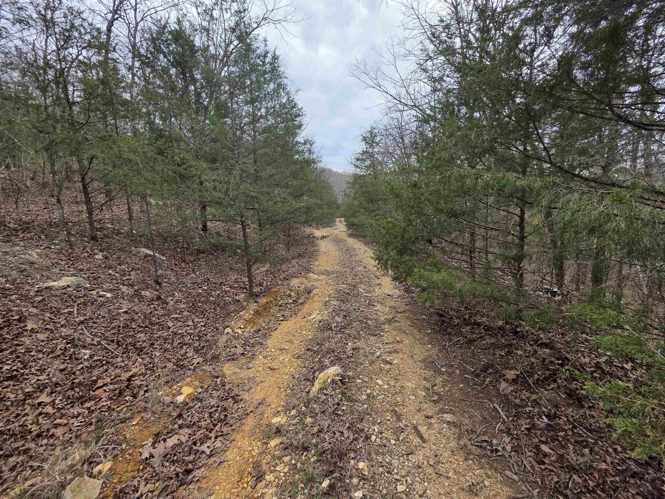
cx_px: 332
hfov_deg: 106.2
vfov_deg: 89.9
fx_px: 250
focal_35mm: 13
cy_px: 250
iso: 40
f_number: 1.9
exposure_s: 1/571
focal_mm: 2.2
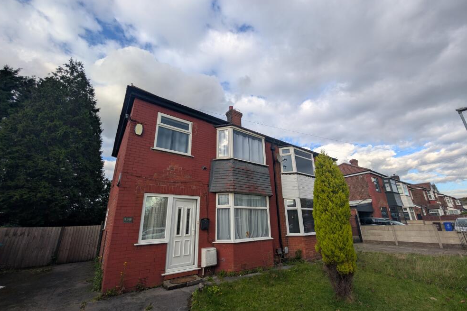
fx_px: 169
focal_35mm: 13
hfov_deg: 108.3
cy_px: 164
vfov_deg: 85.3
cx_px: 237
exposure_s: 1/1718
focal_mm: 2.02
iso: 52
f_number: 1.7
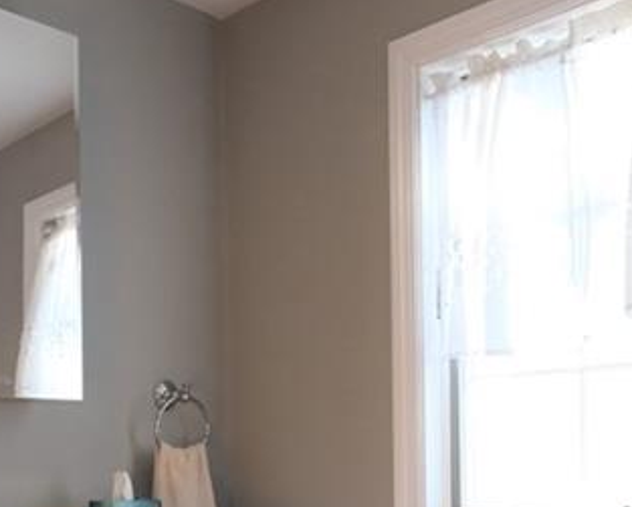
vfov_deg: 31.5
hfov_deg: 40.2
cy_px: 442
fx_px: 861
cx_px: 260
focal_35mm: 46
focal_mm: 10
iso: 3200
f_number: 4
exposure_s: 1/100
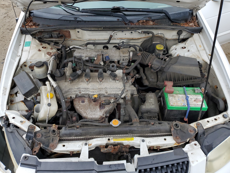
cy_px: 86
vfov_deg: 53.1
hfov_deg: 67.3
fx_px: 173
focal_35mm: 26
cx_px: 115
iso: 50
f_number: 1.5
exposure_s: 1/588
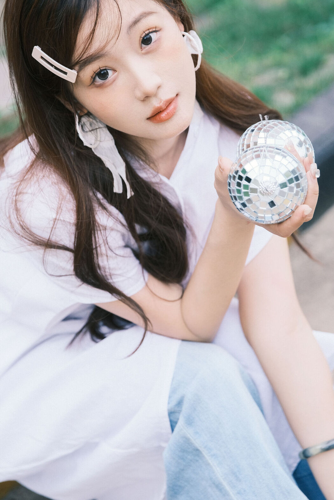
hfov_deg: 13.0
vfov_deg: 19.5
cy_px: 250
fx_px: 1461
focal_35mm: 105
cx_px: 167
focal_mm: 70
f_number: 2.8
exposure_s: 1/320
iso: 1000
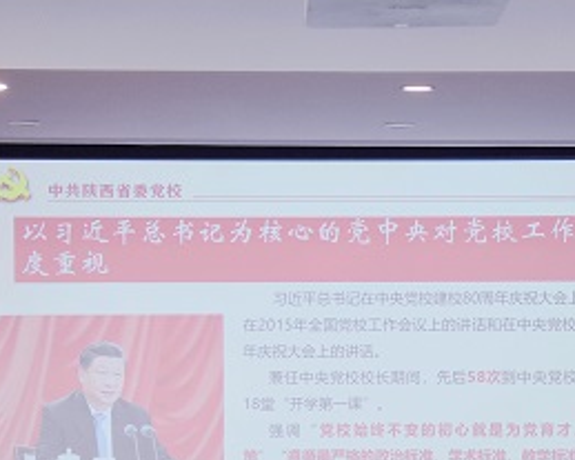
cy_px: 420
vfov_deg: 12.3
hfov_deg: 15.5
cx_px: 326
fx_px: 2109
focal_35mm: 124
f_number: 4.5
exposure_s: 1/500
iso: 1400
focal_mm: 38
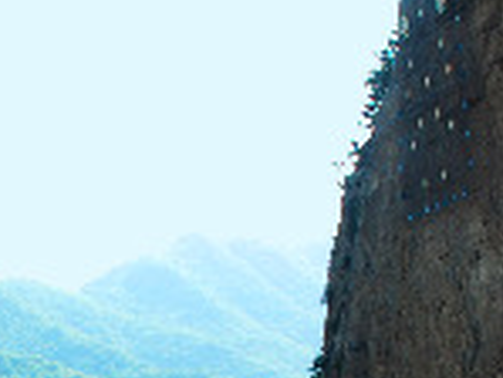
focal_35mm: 139
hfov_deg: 14.1
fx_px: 2021
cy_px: 515
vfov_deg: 10.4
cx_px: 56
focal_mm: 18
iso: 200
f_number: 9
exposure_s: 1/200
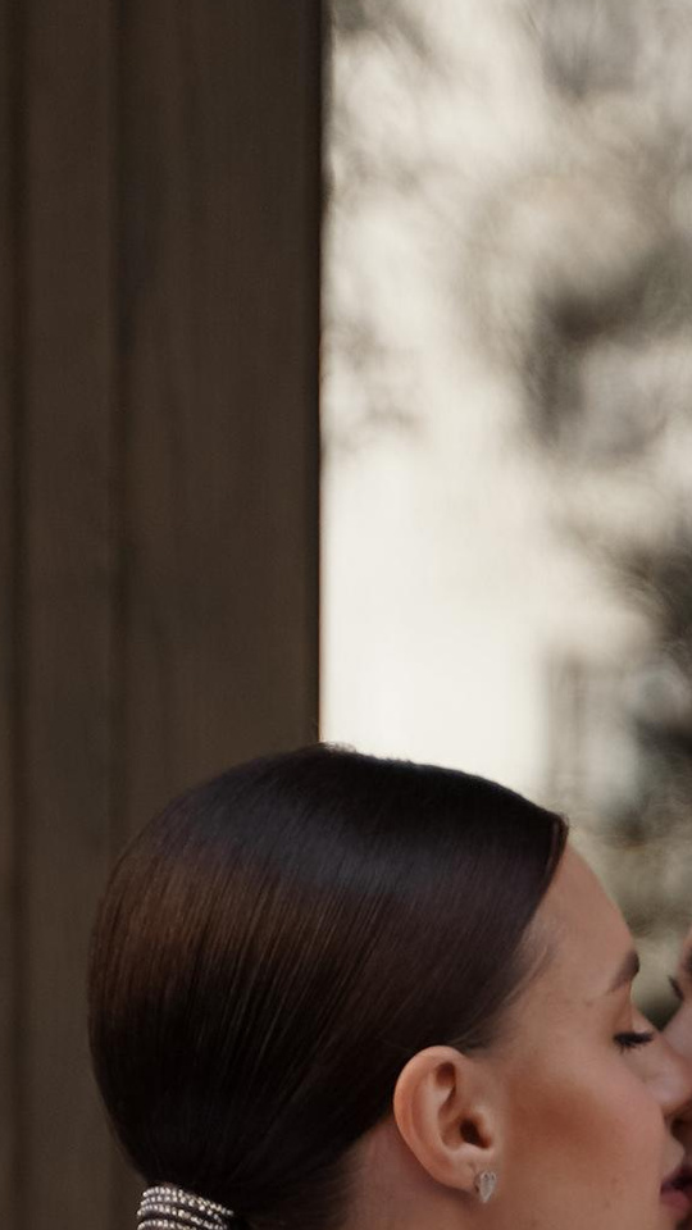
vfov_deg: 7.4
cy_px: 2123
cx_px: 632
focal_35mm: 285
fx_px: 9297
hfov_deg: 4.3
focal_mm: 68
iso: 200
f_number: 2.8
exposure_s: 1/640
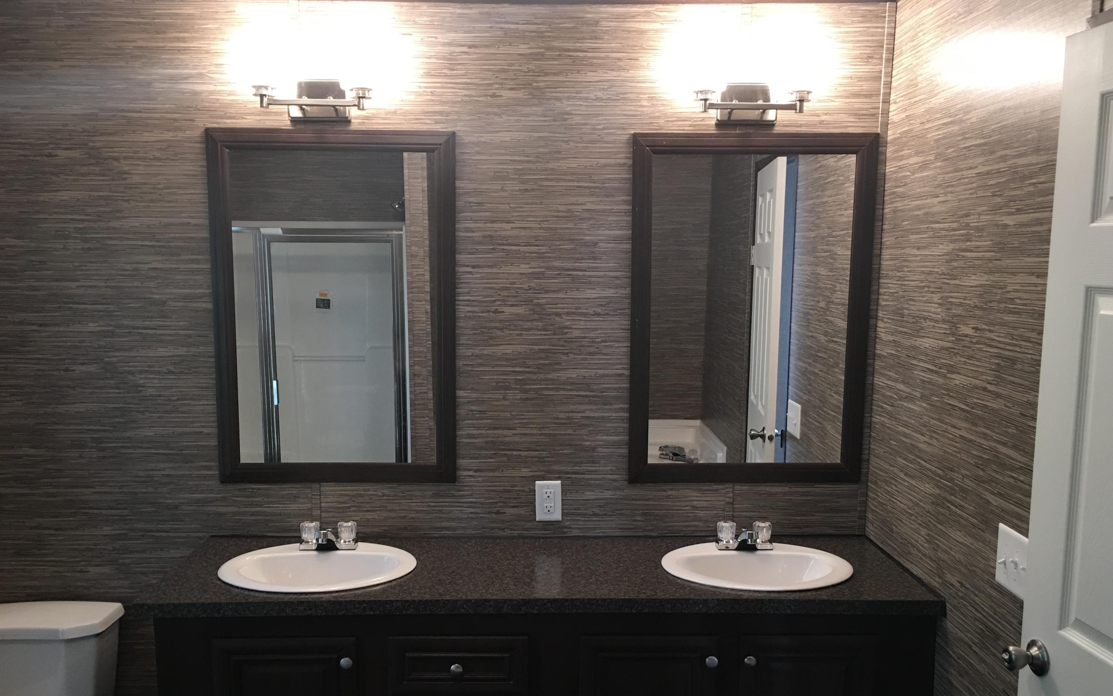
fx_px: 971
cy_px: 411
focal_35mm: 32
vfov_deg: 39.3
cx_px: 578
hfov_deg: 59.6
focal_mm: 4.15
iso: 40
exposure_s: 1/15
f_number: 2.2
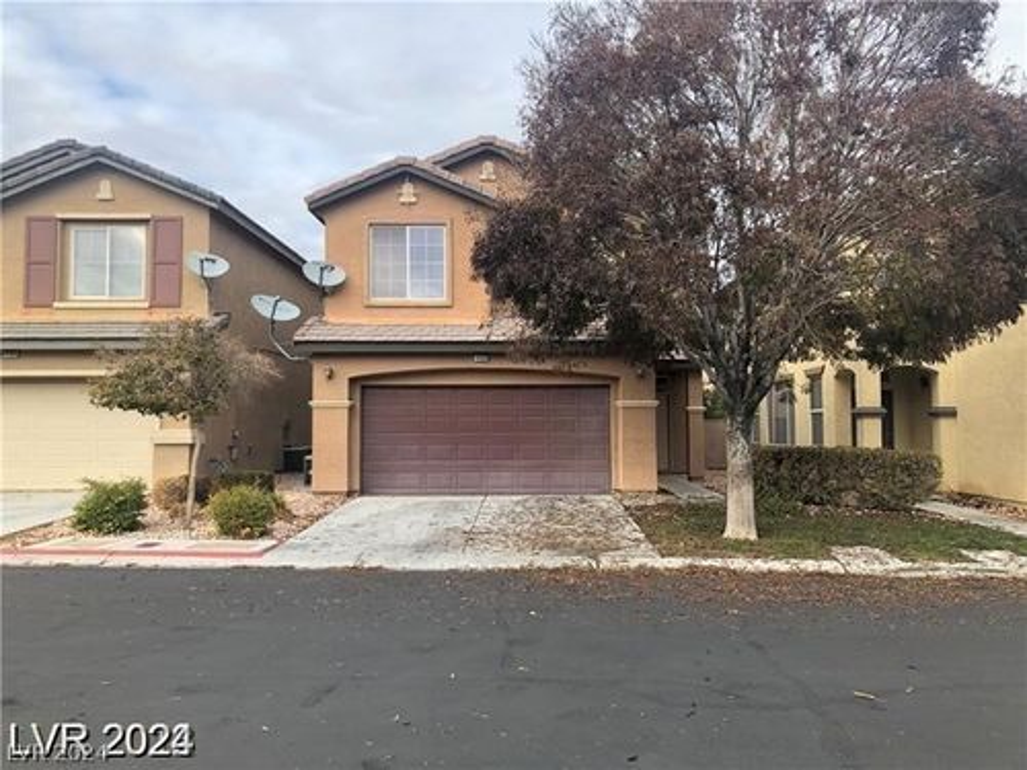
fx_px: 831
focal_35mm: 28
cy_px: 385
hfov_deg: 63.4
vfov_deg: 49.7
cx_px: 514
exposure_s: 1/308
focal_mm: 4
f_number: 1.8
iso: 20
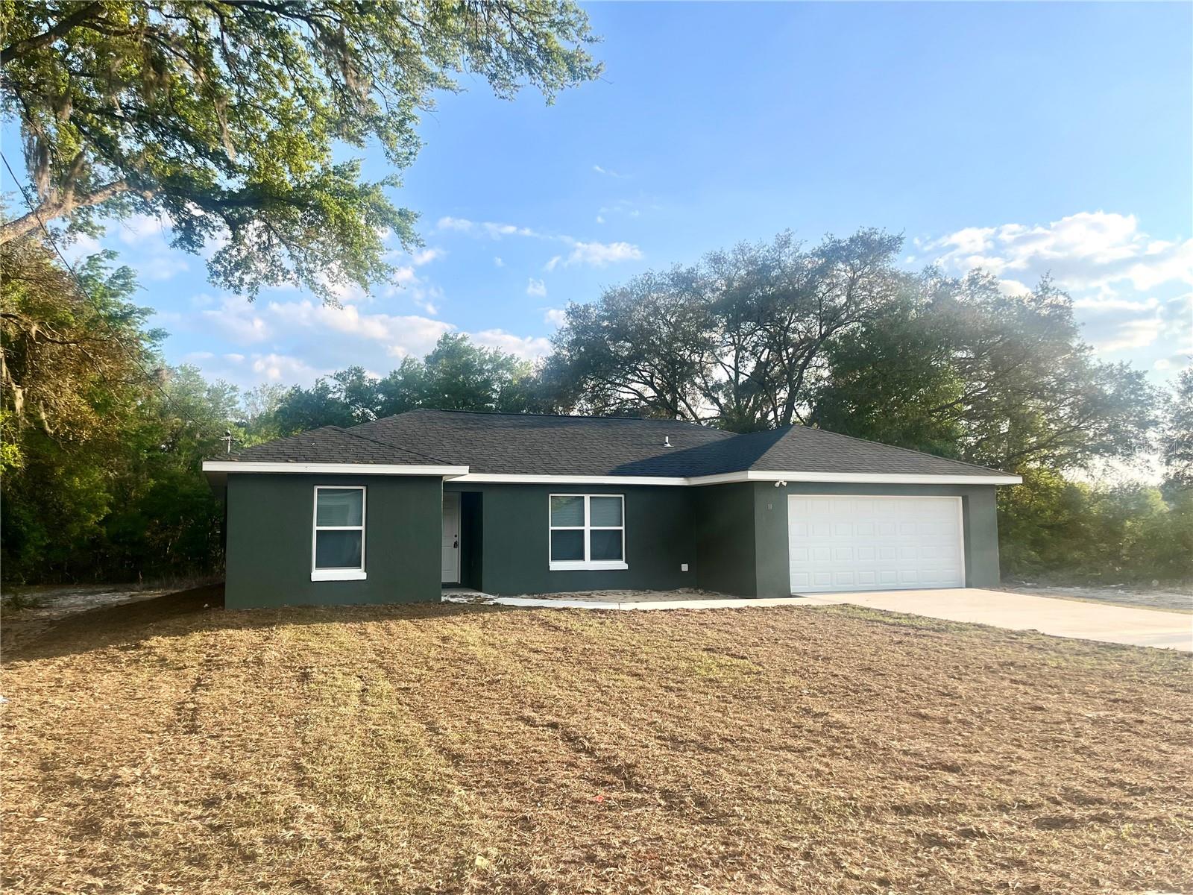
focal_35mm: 26
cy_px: 448
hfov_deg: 67.3
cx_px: 596
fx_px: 896
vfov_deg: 53.1
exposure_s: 1/1890
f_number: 1.6
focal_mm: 5.1
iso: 50
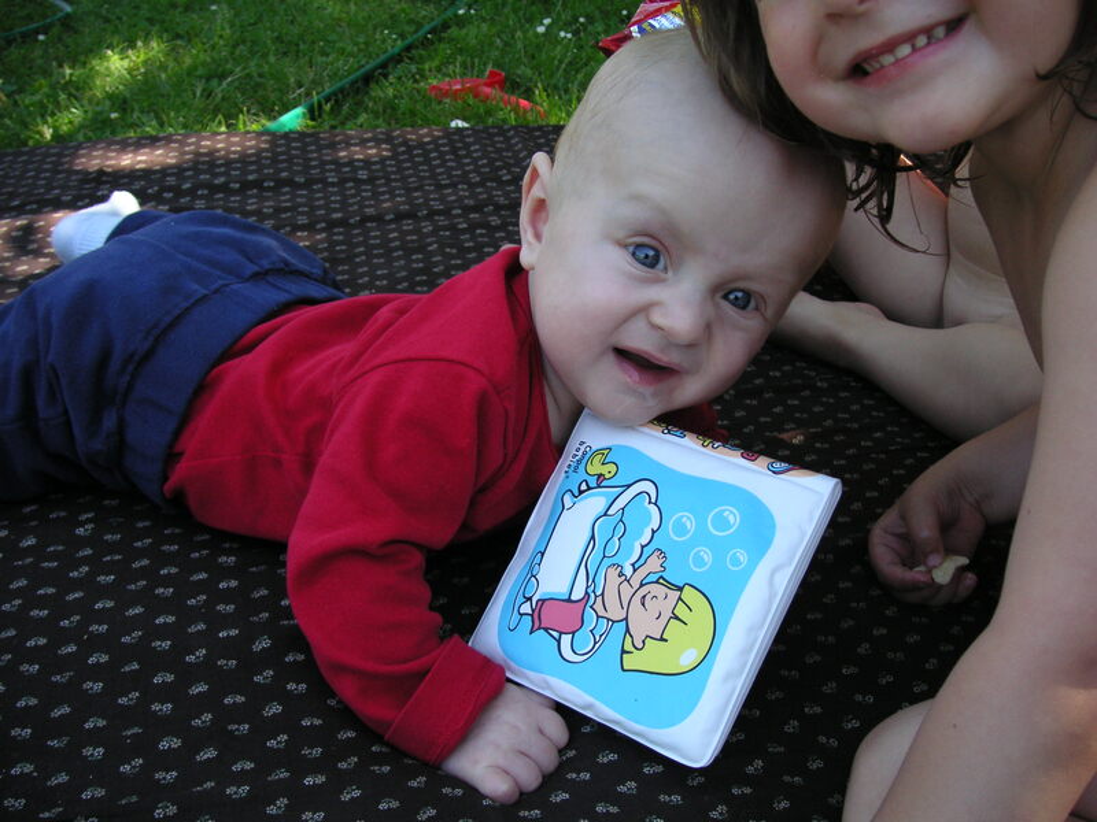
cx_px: 548
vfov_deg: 38.7
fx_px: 1173
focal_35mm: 37
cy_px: 411
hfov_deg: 50.1
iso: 50
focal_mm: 6.1
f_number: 2.8
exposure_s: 1/180
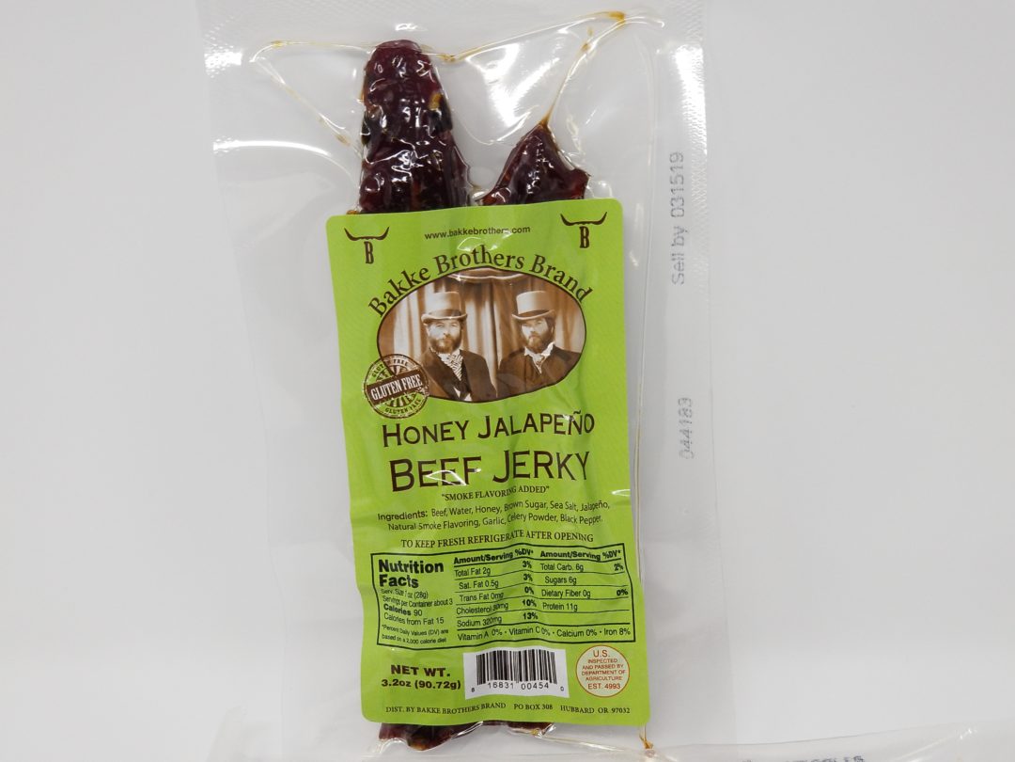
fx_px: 1525
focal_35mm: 52
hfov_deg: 36.8
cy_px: 381
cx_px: 508
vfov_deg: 28.0
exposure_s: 1/60
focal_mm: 6
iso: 40
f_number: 2.4
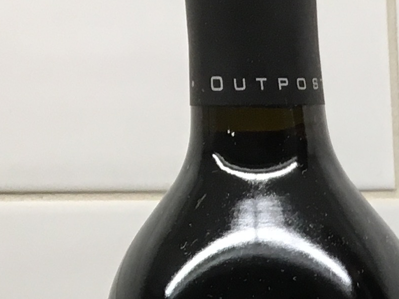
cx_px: 651
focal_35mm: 146
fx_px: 1683
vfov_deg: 9.7
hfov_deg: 12.6
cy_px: 526
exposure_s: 1/30
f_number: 2.2
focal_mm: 4.15
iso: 64
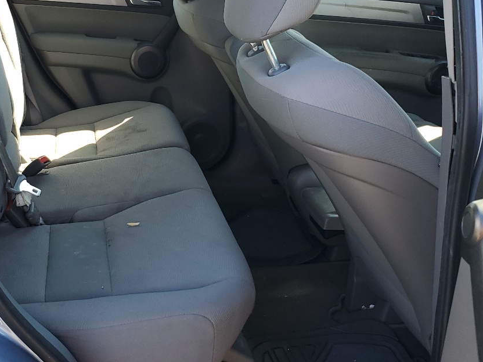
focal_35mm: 50
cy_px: 144
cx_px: 115
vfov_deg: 29.0
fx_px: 698
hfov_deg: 37.2
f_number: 1.5
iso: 50
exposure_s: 1/303
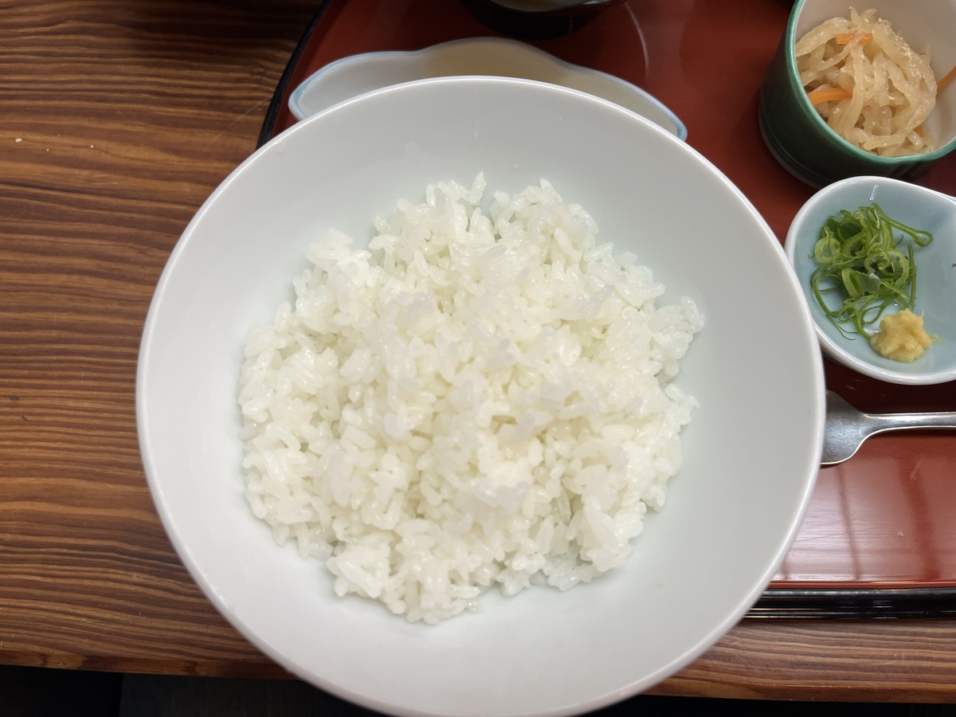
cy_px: 358
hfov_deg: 67.3
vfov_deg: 53.1
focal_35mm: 26
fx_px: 718
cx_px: 478
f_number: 1.6
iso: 80
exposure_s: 1/60
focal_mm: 5.1
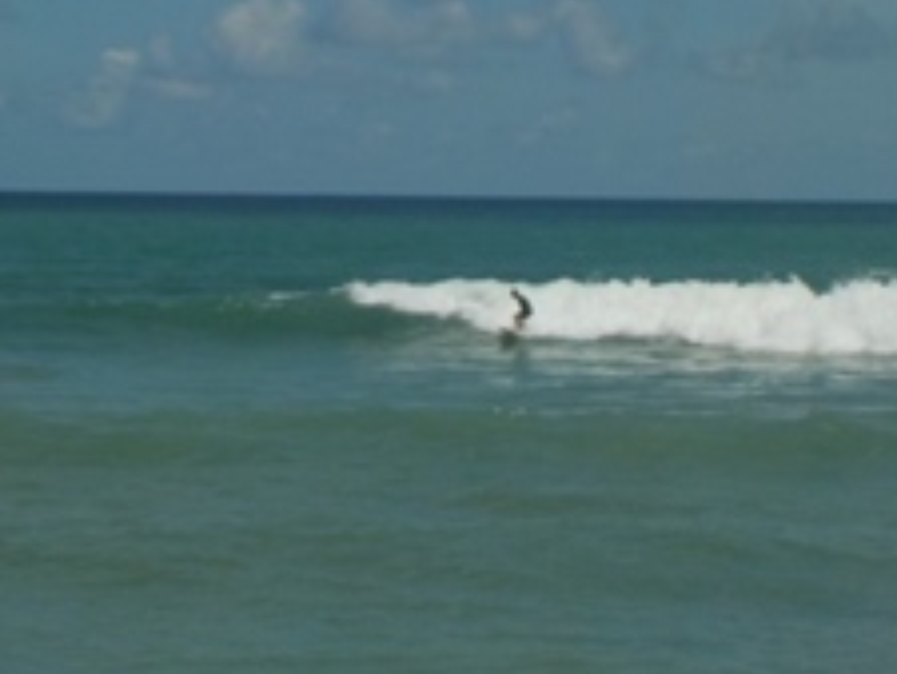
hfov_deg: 12.3
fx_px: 4148
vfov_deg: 9.3
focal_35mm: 160
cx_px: 351
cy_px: 88
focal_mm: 12.3
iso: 125
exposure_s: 1/400
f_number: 5.9
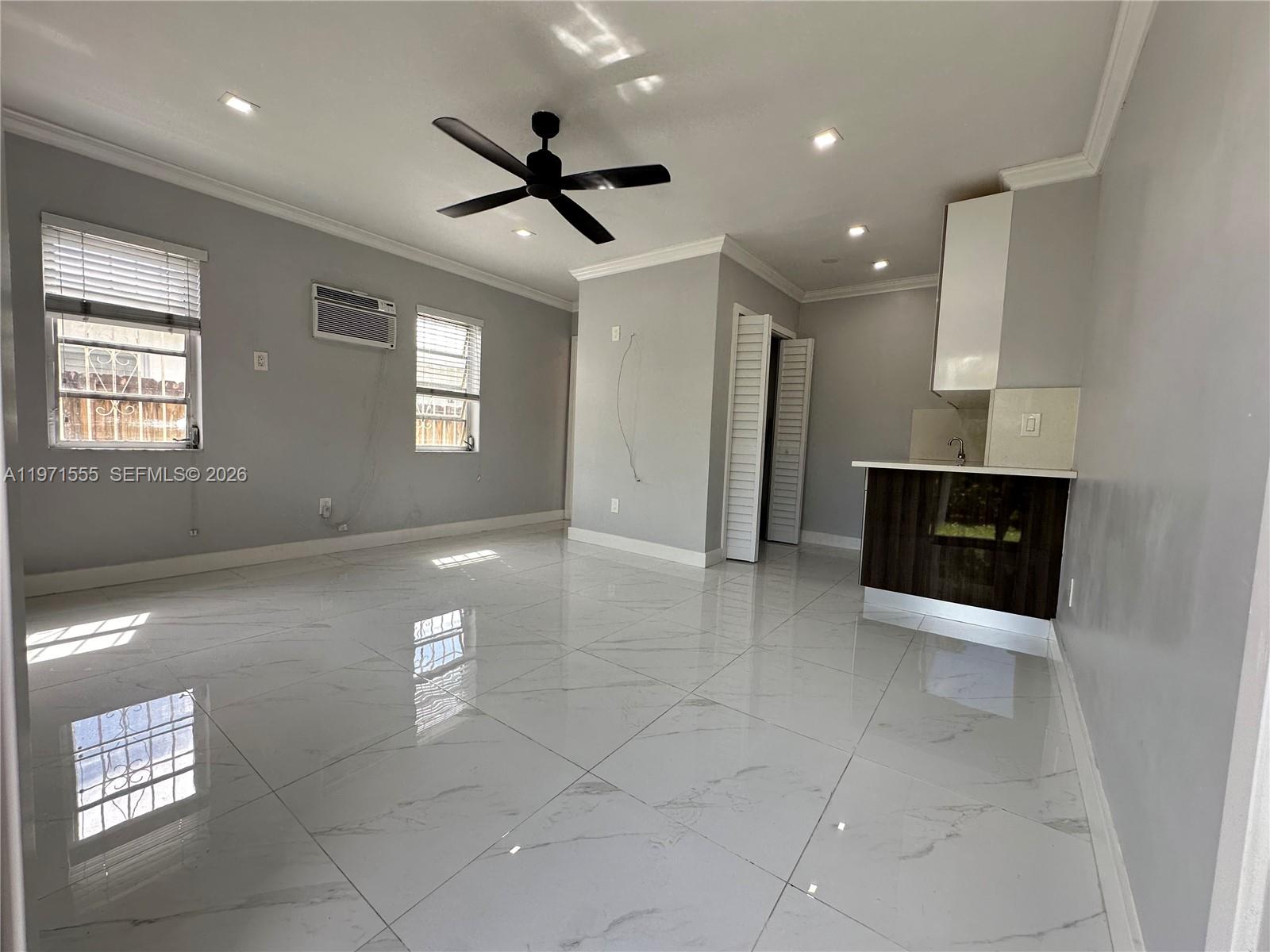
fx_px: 514
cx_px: 635
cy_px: 476
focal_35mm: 14
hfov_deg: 102.1
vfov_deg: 85.7
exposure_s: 1/120
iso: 64
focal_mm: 2.22
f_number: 2.2
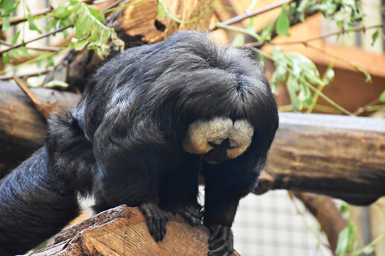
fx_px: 2246
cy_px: 128
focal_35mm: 210
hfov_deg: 9.8
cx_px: 192
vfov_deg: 6.5
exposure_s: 1/100
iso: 12800
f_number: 5.6
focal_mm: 140
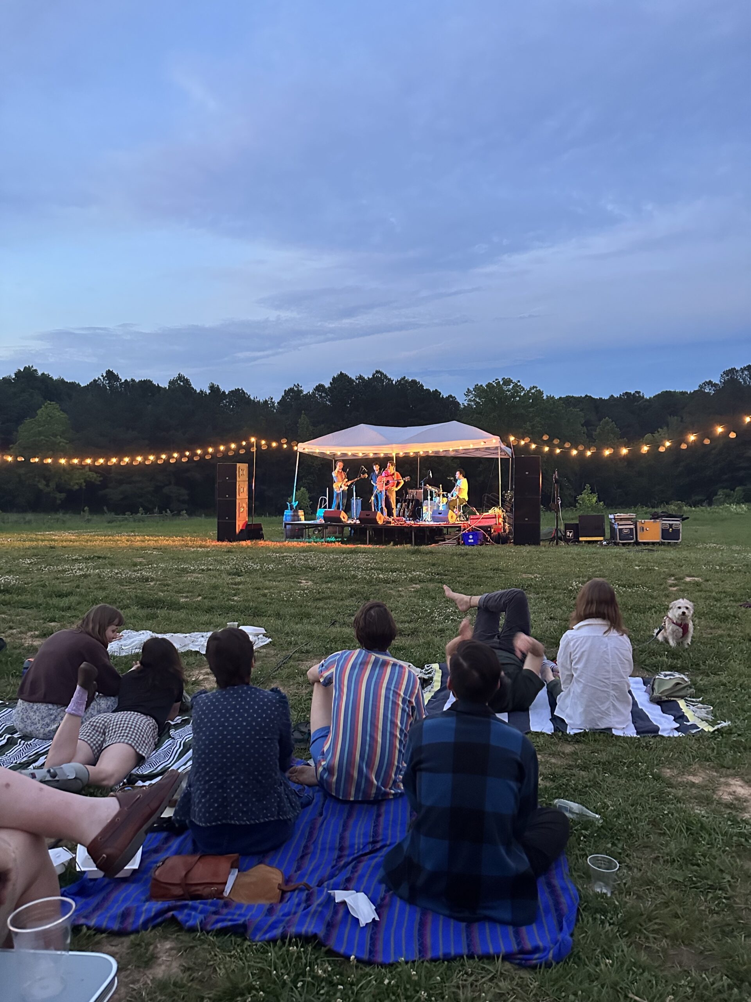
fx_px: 694
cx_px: 376
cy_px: 501
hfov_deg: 56.8
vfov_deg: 71.6
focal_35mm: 24
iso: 1000
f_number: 1.78
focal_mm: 6.86
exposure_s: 1/30
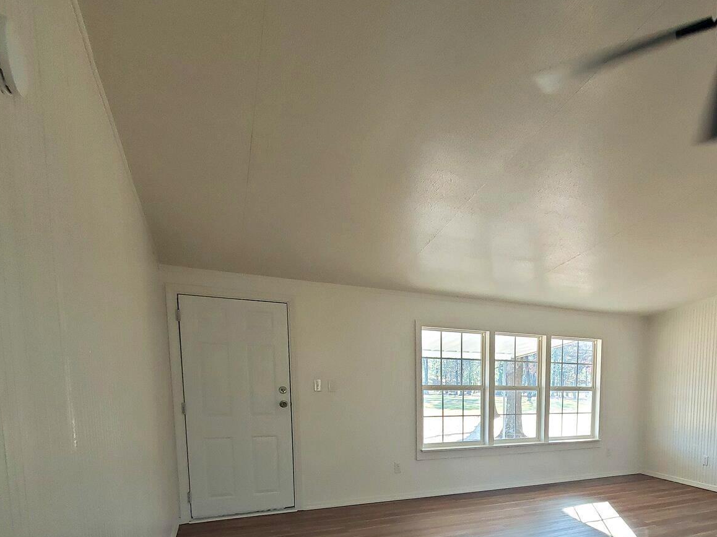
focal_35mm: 23
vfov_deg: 54.7
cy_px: 431
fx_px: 476
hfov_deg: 69.6
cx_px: 529
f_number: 2.2
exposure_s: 1/60
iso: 125
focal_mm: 1.8
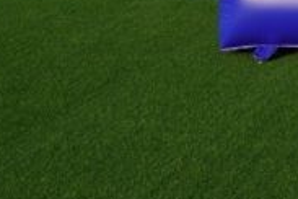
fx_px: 1109
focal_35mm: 134
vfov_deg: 8.9
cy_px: -329
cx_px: 550
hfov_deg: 13.6
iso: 100
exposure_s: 1/160
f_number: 10
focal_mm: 16
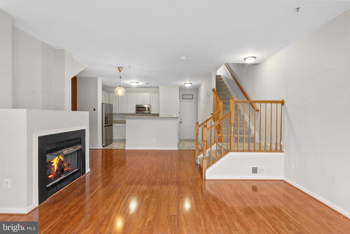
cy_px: 117
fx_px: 156
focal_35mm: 16
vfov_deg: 73.8
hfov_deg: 96.7
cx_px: 175
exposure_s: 1/2
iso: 800
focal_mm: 16
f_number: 8
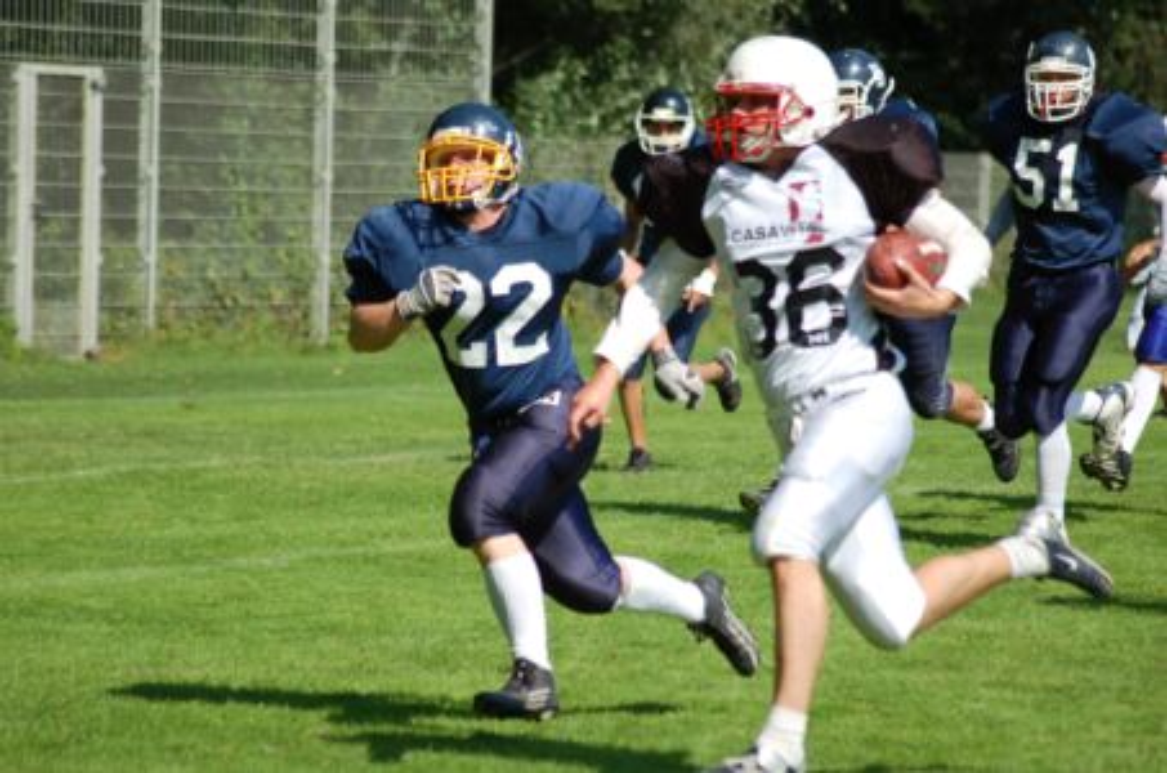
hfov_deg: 9.2
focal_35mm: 225
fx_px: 7278
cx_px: 584
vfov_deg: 6.1
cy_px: 386
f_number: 5
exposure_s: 1/1250
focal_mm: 150
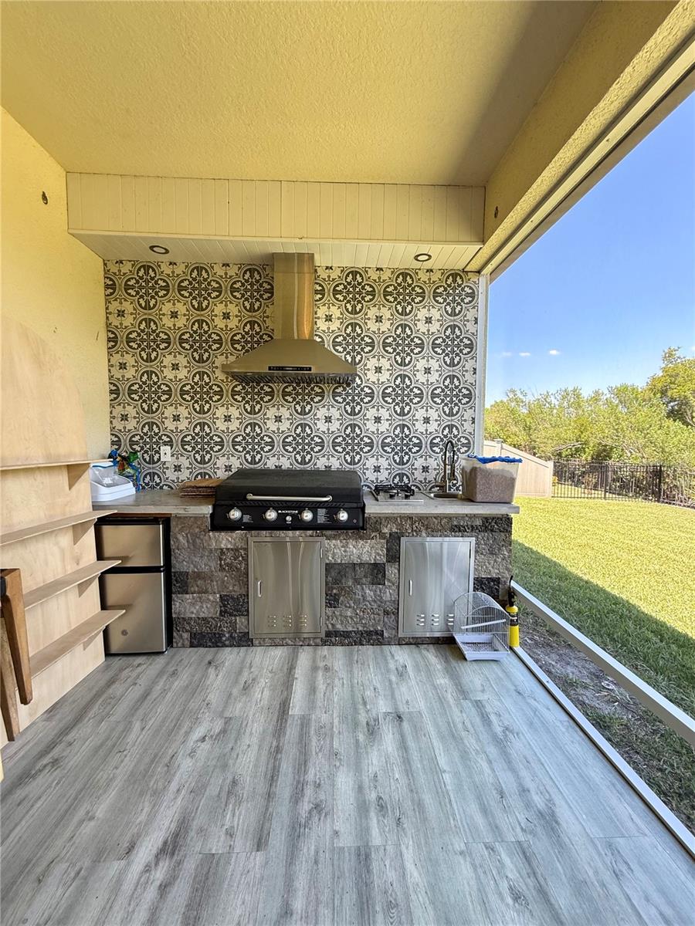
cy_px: 463
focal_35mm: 14
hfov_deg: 85.7
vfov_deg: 102.1
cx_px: 348
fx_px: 375
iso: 64
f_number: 2.2
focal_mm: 2.22
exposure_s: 1/99
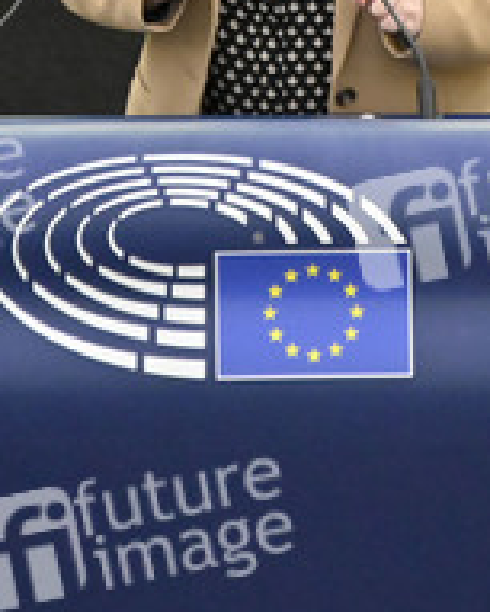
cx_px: 223
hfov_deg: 1.6
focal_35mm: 982
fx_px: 17787
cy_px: 54
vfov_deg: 2.0
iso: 6400
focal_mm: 500
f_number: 6.3
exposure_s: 1/400
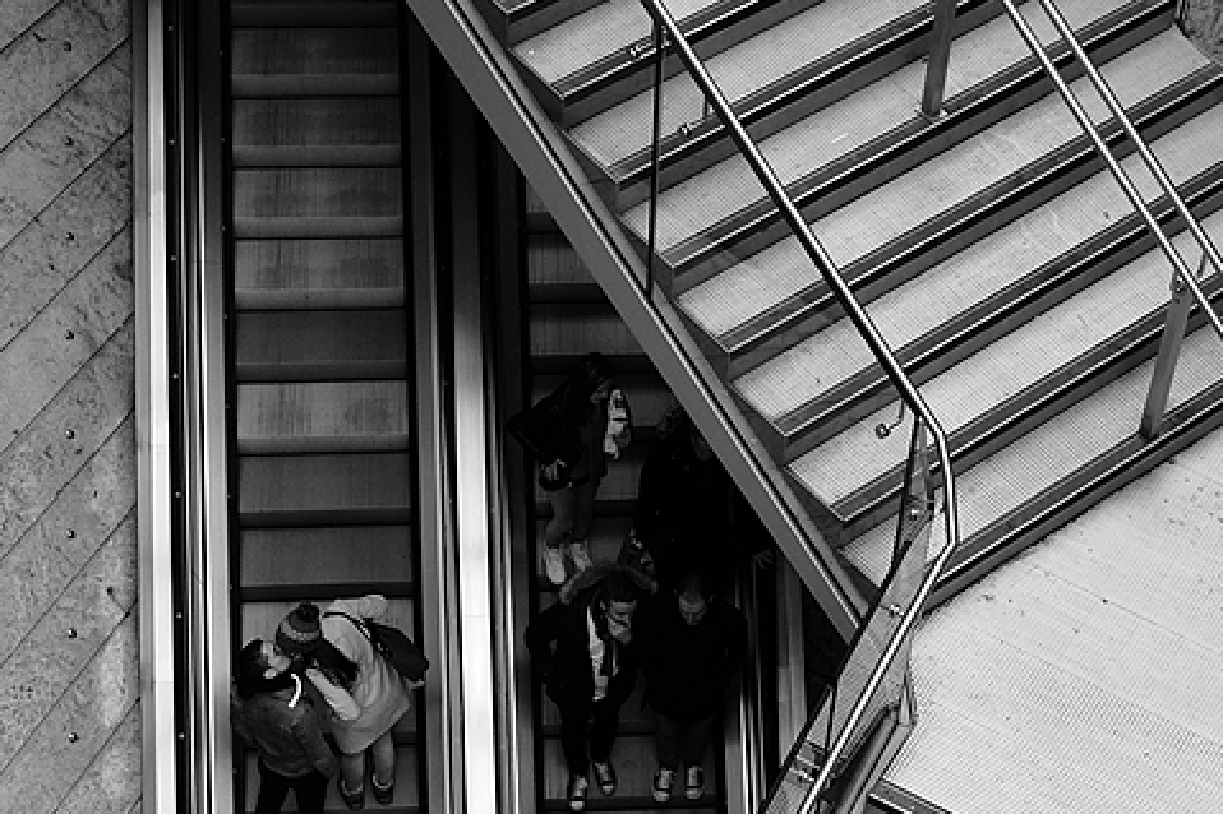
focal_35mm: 77
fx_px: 2615
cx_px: 769
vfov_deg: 17.5
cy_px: 663
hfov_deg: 26.2
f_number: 4
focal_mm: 27
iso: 2500
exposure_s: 1/320
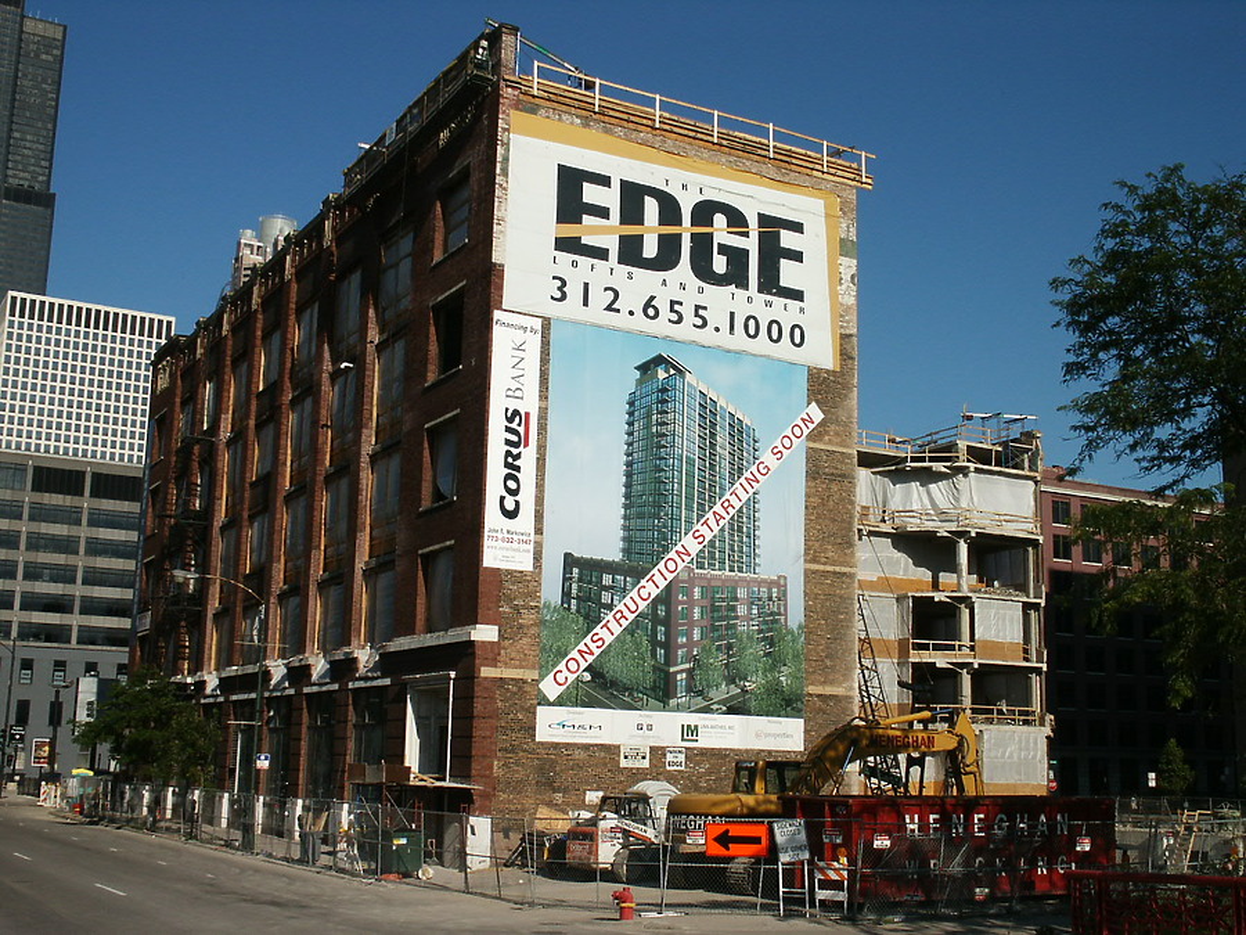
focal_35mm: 41
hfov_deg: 45.8
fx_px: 1476
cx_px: 623
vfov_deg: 35.1
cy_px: 468
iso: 64
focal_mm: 8.65
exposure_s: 1/500
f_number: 8
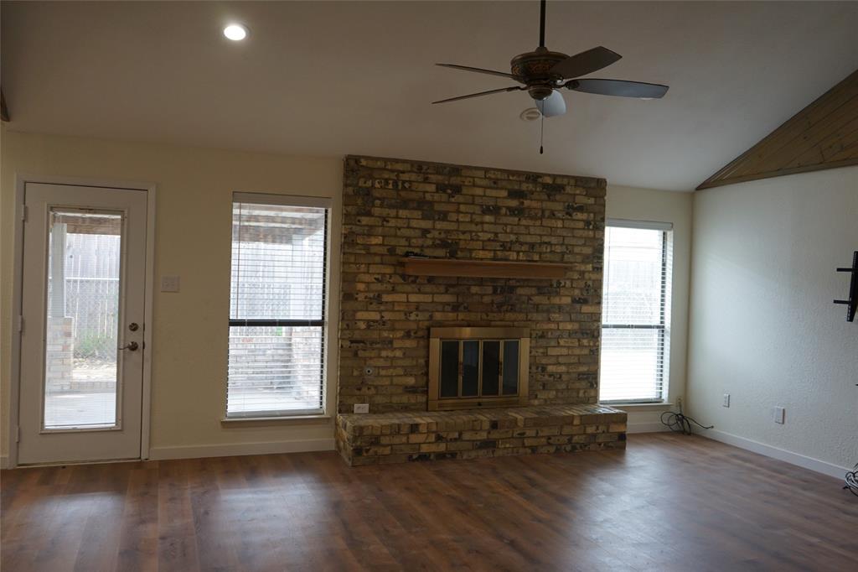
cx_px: 429
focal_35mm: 29
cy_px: 286
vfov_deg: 44.9
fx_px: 691
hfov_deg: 63.7
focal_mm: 29
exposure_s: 1/160
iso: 640
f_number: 4
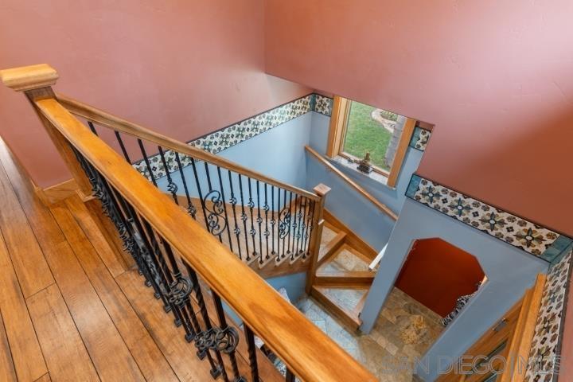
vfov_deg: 70.4
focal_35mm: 17
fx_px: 271
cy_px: 191
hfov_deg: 93.3
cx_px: 286
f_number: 8
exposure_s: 1/8
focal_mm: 17
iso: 125
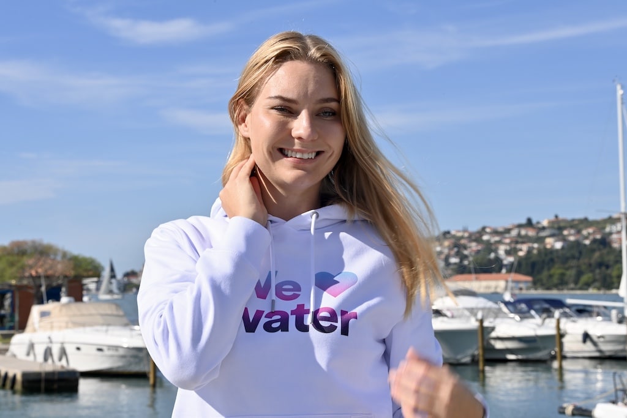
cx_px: 314
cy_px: 209
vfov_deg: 14.0
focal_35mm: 98
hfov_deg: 20.8
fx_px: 1707
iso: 100
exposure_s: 1/100
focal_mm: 98
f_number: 16
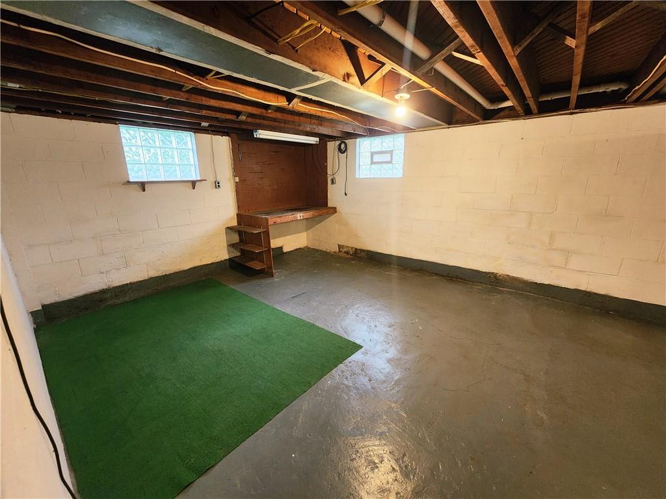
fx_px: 250
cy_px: 250
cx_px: 333
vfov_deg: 89.9
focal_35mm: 13
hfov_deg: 106.2
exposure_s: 1/30
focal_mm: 2.2
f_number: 2.2
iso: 500
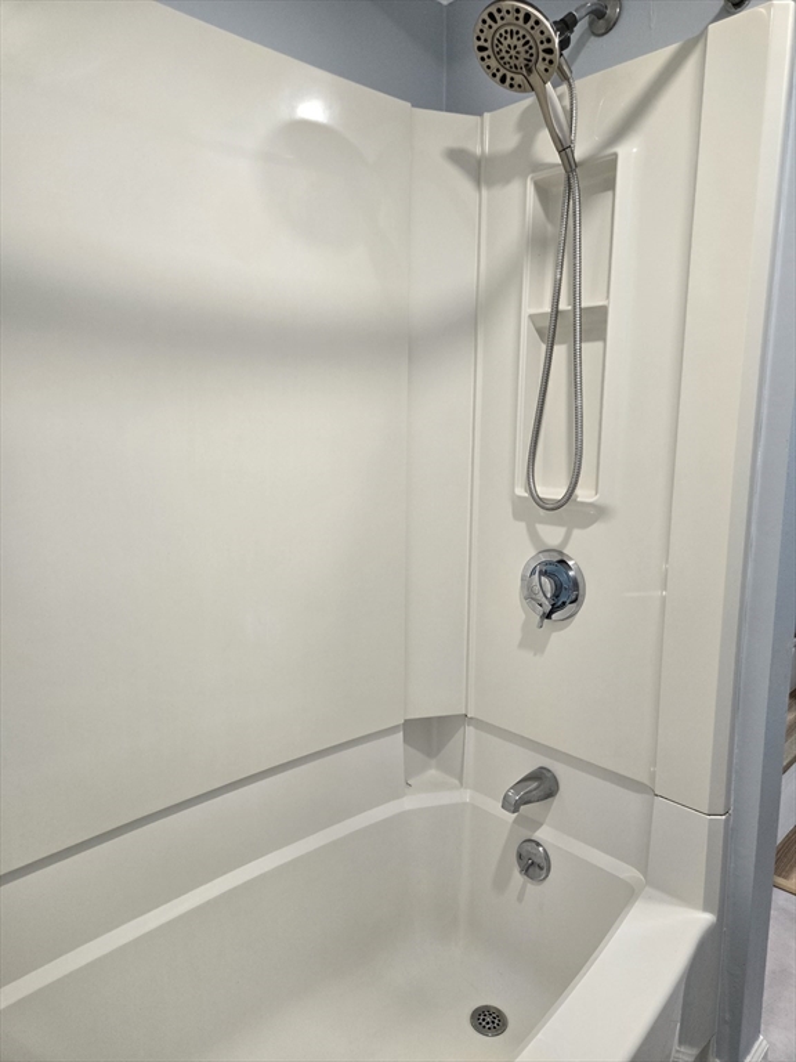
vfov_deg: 73.9
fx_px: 705
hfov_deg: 58.9
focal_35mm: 23
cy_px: 531
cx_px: 398
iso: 160
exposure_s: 1/120
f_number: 1.8
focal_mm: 5.4
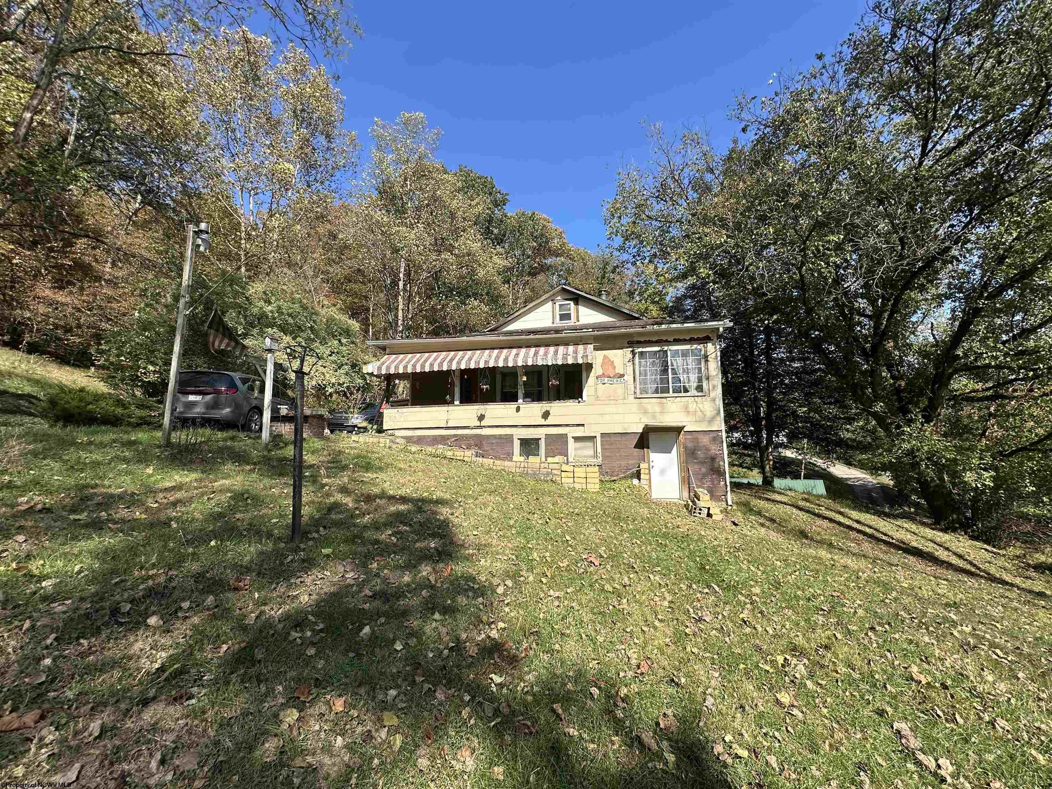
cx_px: 526
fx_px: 425
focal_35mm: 14
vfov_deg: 85.7
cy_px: 394
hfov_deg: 102.1
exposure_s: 1/1595
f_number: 2.2
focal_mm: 2.22
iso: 50
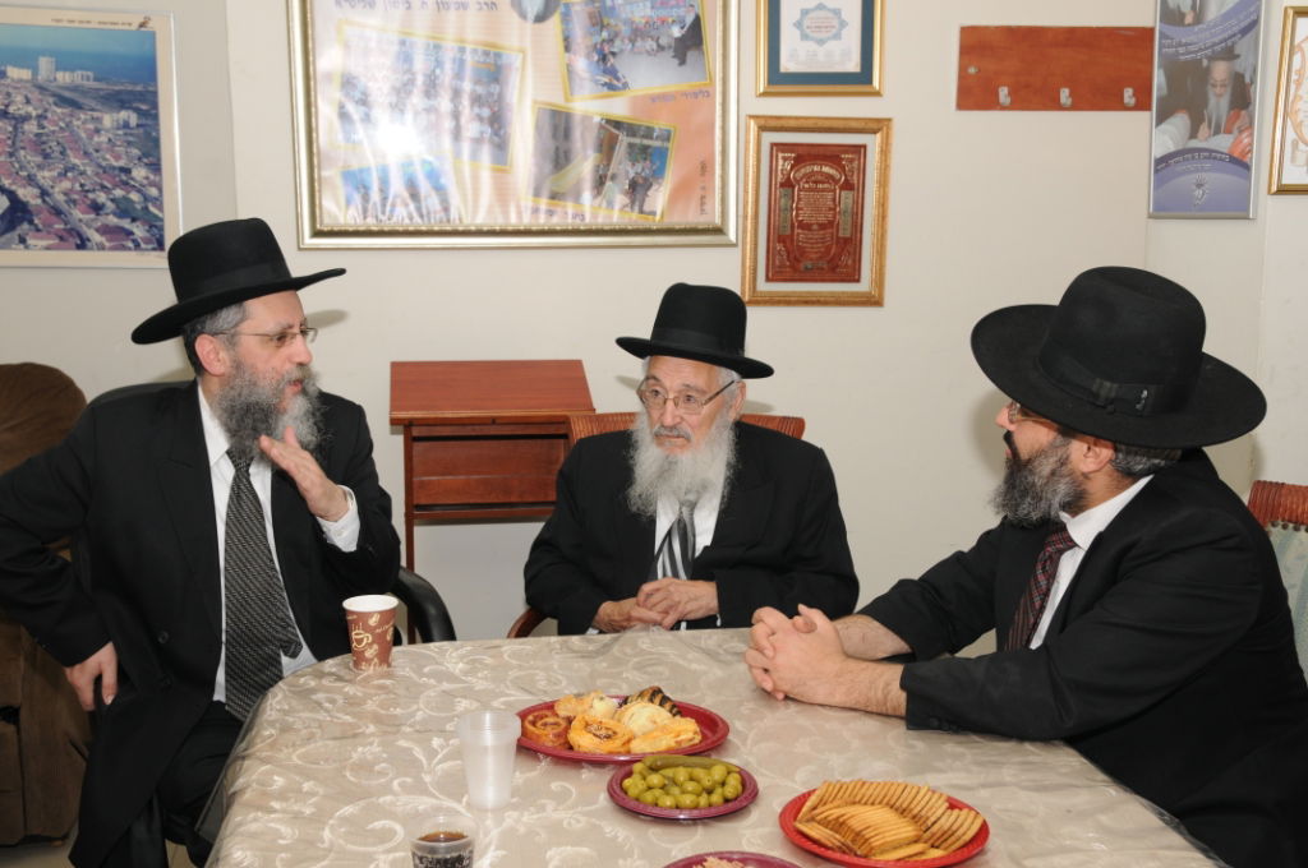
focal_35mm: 40
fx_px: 1470
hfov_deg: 48.0
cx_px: 654
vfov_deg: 32.9
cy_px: 434
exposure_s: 1/80
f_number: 5.6
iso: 200
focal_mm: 27
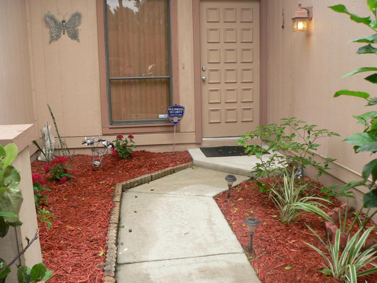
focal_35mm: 36
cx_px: 188
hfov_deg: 51.4
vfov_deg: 39.7
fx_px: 392
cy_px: 142
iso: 100
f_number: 3.3
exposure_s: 1/160
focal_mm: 6
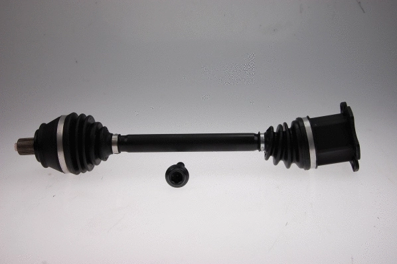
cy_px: 132
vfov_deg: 26.5
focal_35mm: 51
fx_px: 562
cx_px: 198
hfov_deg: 38.9
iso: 200
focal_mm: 34
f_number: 8
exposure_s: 1/250
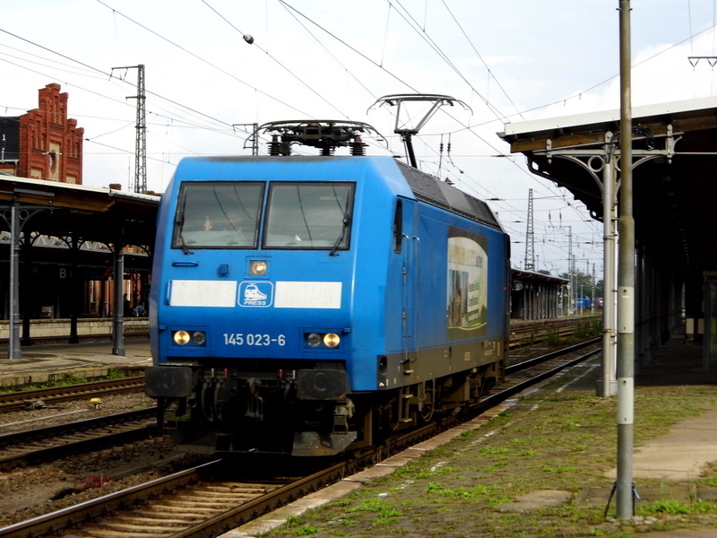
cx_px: 358
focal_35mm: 106
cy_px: 269
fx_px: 2196
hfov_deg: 18.5
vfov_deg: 14.0
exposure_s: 1/449
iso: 100
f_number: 4.5
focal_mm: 19
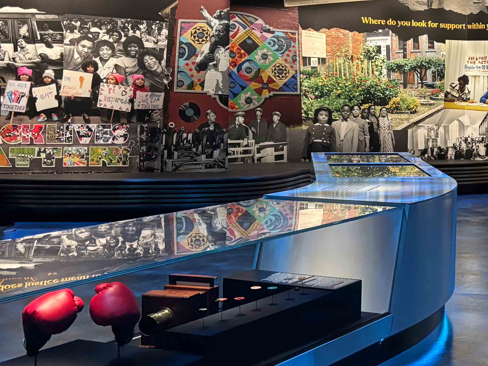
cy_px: 97
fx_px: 959
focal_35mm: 68
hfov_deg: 26.1
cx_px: 553
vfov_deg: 21.5
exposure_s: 1/36
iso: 640
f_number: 1.6
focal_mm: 5.96
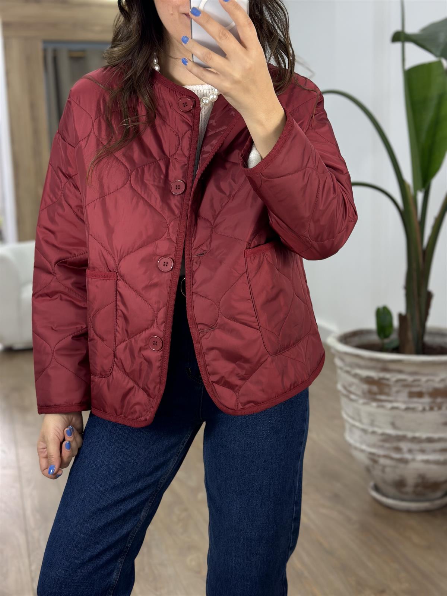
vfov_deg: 39.7
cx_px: 224
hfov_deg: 30.3
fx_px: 826
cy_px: 298
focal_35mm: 48
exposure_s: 1/100
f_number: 1.78
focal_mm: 6.86
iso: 80
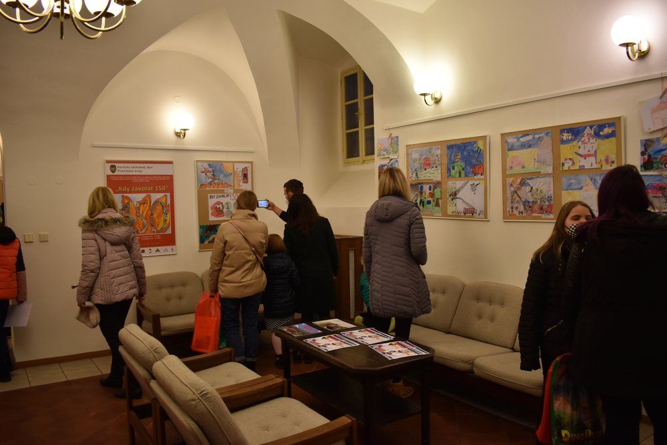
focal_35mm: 27
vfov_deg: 47.9
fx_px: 500
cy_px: 222
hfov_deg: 67.4
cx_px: 334
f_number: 3.5
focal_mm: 18
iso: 360
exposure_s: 1/30
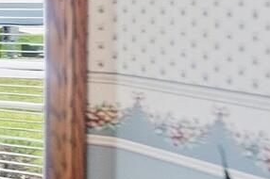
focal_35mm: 105
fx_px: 787
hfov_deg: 12.0
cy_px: 26
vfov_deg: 12.9
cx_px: -495
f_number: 4
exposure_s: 1/2000
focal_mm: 10
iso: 125
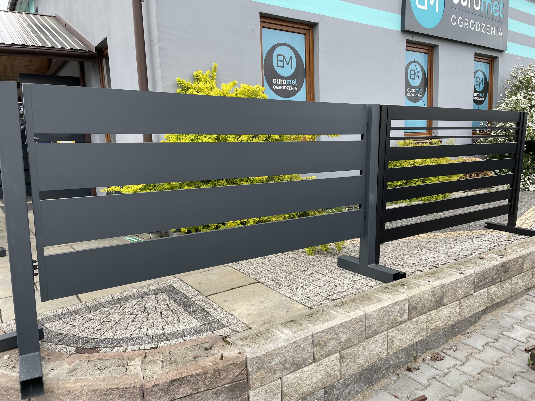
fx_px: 402
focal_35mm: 26
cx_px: 268
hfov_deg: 67.3
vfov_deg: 53.1
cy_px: 200
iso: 32
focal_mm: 4.2
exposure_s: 1/369
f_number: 1.6
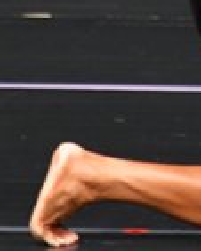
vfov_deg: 0.8
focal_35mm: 2322
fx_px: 17248
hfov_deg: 0.7
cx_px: 305
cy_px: -112
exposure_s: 1/400
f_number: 5.6
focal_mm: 300
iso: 4000
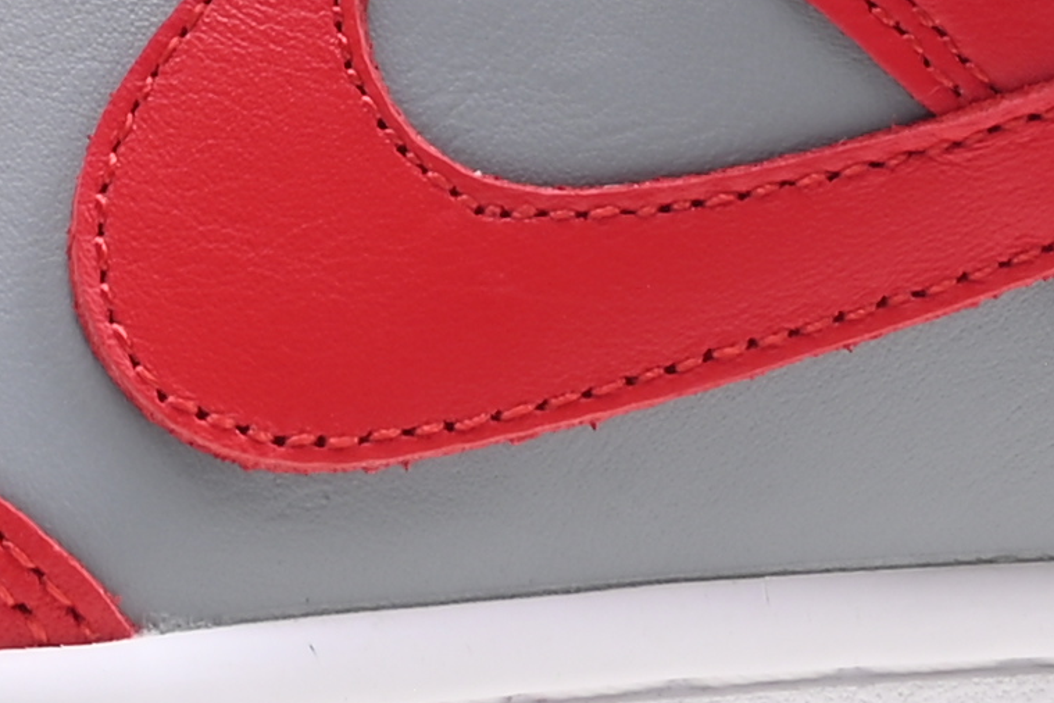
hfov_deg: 6.0
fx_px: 9983
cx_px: -75
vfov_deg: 3.9
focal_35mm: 341
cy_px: -1332
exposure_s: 1/2
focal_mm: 43
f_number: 16
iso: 100
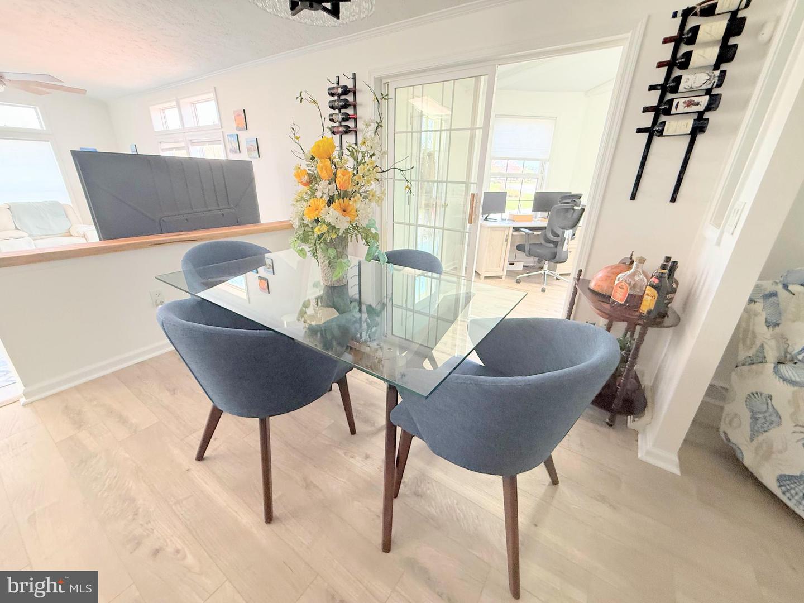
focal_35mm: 14
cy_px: 302
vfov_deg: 85.7
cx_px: 402
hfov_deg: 102.1
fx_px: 325
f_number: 2.2
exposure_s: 1/87
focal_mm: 2.22
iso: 320
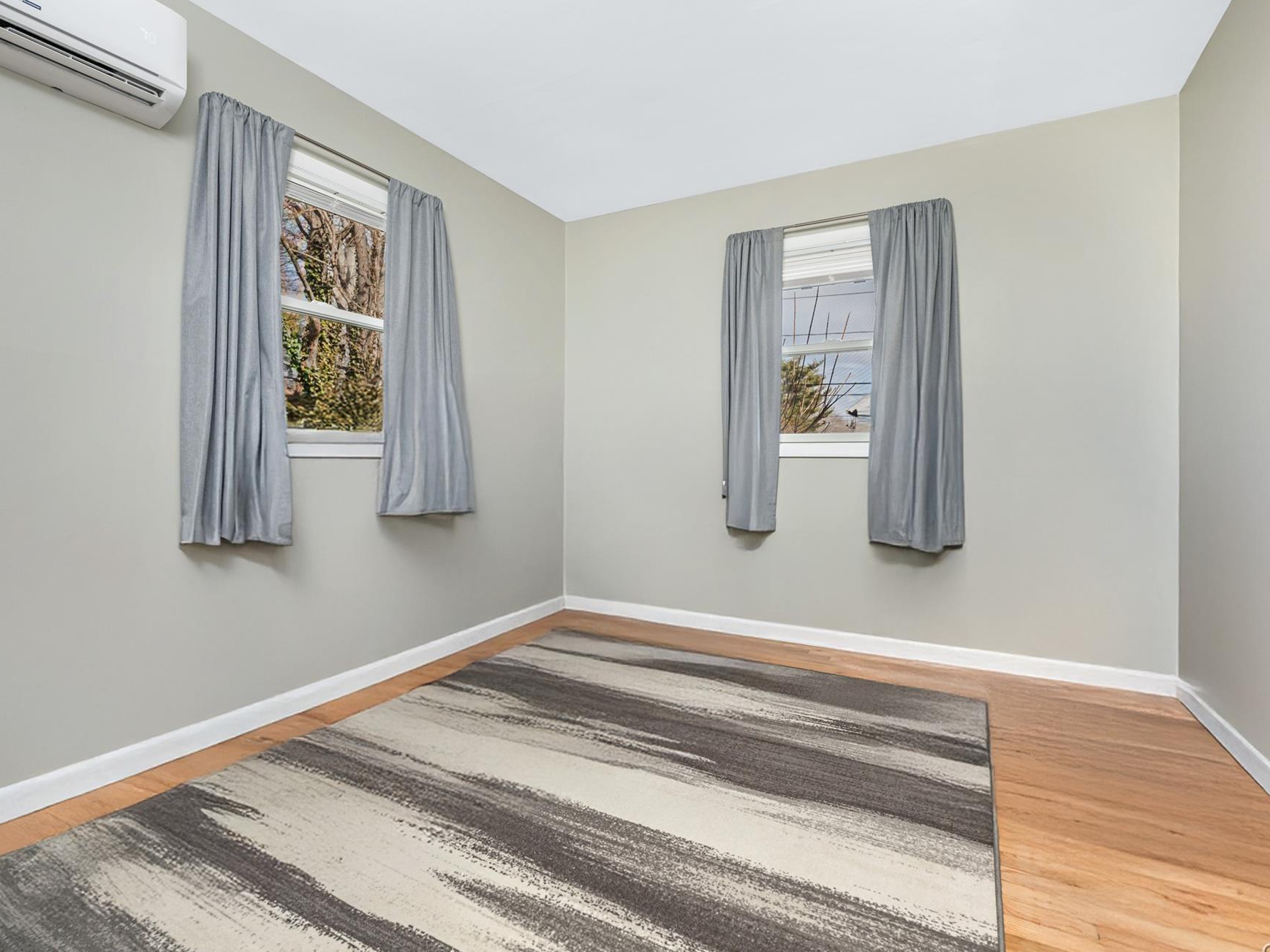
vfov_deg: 74.7
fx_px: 624
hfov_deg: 91.0
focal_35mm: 17
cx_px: 662
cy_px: 471
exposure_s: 1/200
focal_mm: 15
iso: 320
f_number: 5.6
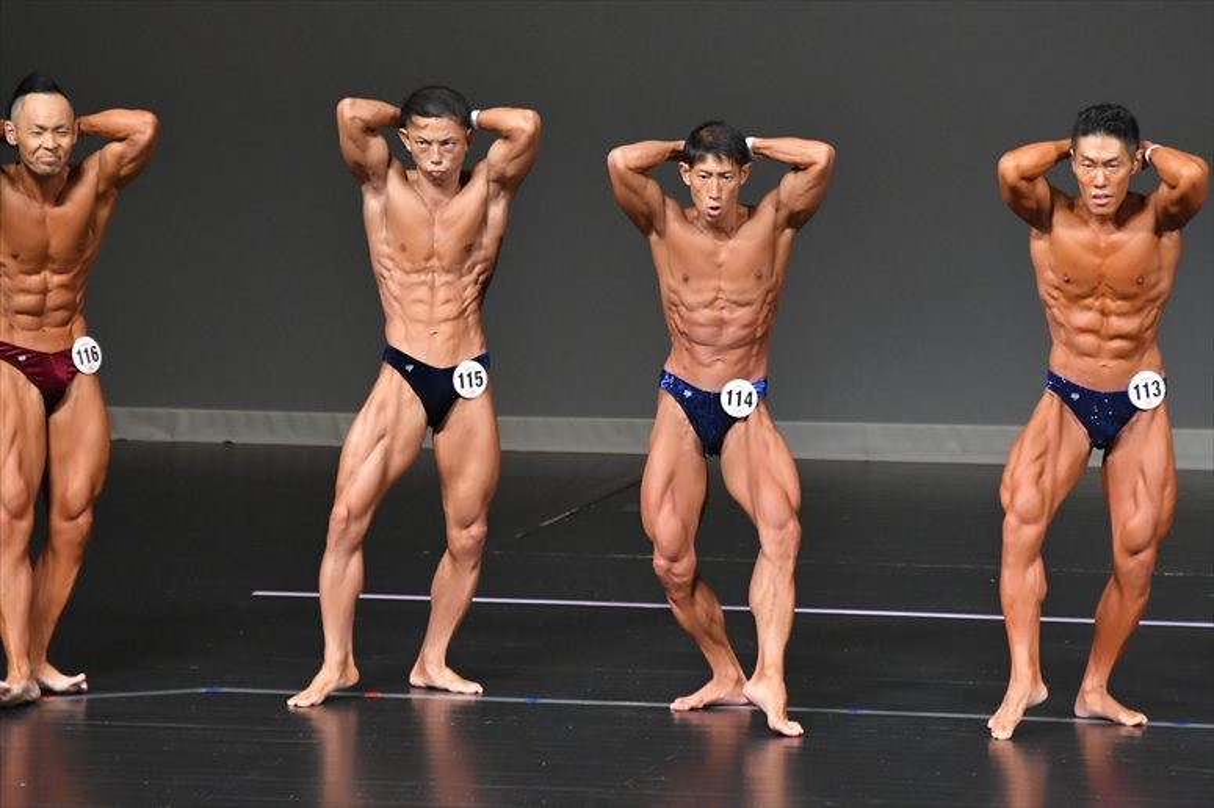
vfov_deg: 4.4
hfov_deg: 6.5
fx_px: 10617
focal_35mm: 315
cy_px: 404
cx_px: 607
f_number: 5.6
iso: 5000
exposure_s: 1/400
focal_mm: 210
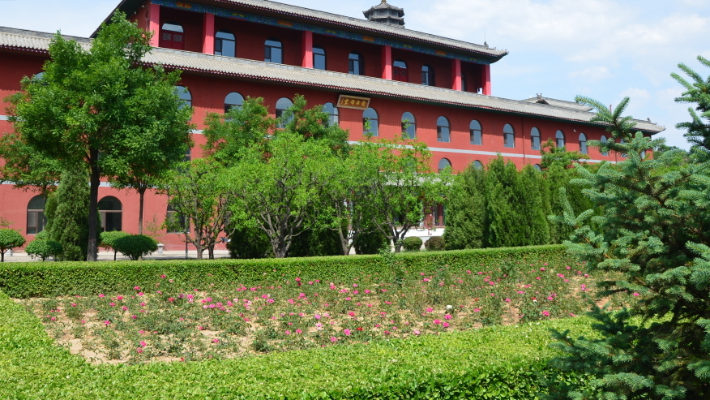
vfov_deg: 35.5
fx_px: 621
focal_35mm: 33
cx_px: 353
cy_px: 162
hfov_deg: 59.5
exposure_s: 1/400
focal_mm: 18
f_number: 7.1
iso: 160
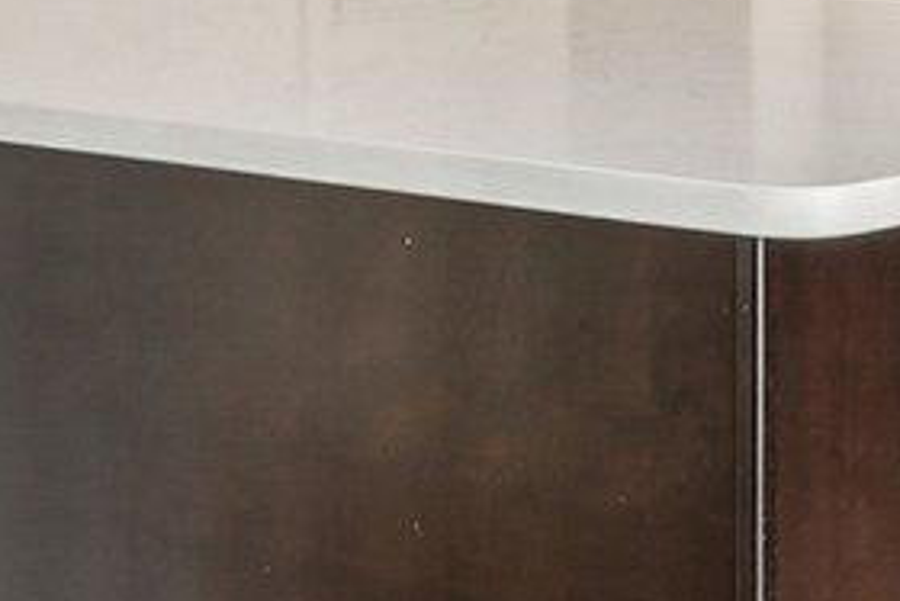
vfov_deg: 11.3
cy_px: -275
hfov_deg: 15.3
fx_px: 2926
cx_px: 1581
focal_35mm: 117
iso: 400
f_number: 8
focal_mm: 16
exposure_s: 1/10
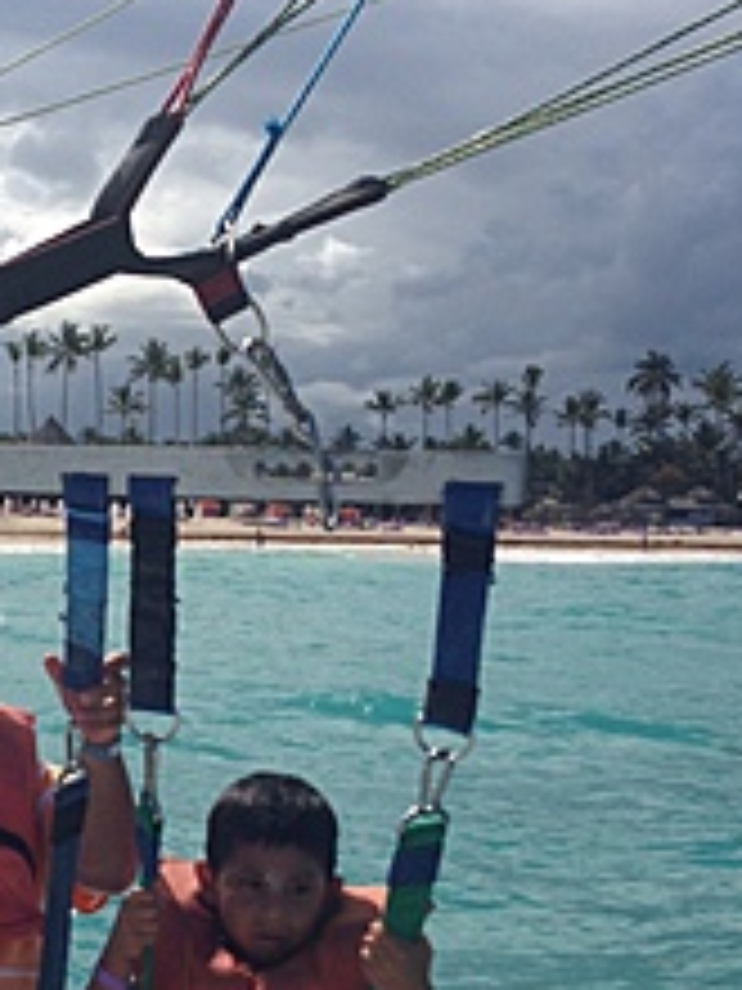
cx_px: 9
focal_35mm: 72
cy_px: 724
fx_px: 2058
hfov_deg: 19.9
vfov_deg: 26.7
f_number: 2.4
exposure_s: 1/4525
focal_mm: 4.12
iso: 50
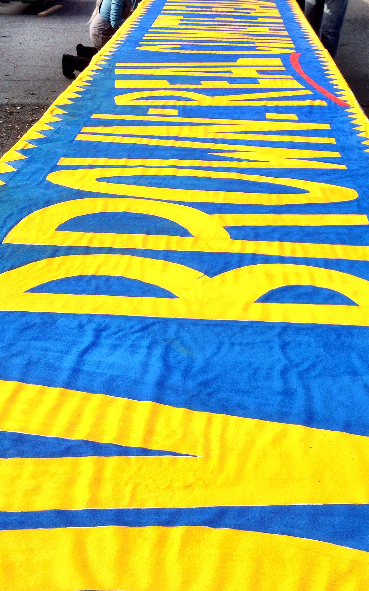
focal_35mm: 53
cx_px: 205
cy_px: 249
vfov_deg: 38.1
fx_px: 853
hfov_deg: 24.4
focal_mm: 4.28
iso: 50
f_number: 2.4
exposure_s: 1/836
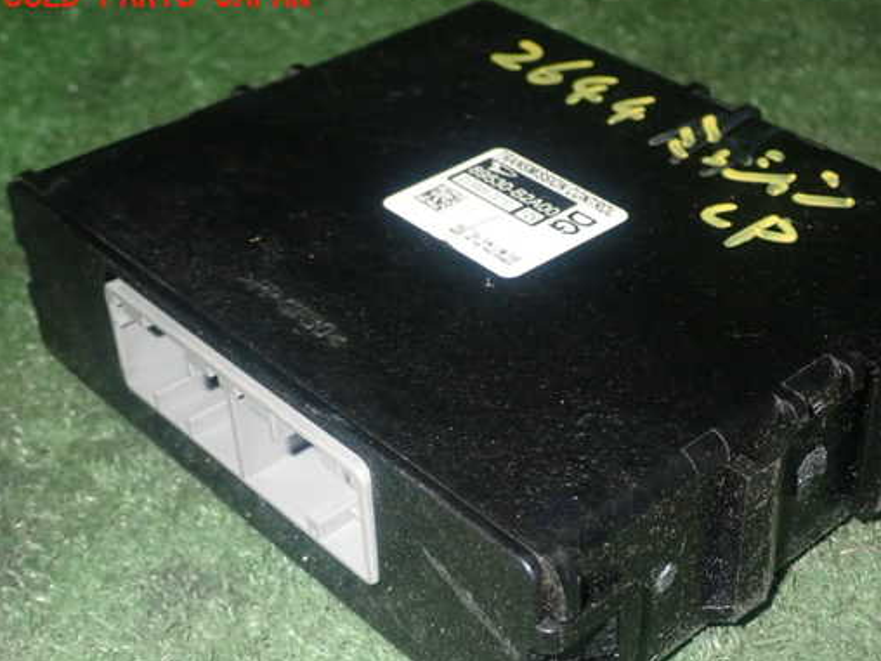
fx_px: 1502
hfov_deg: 32.6
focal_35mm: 59
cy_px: 364
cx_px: 515
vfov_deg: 24.8
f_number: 9
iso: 800
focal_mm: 9.01
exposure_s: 1/50
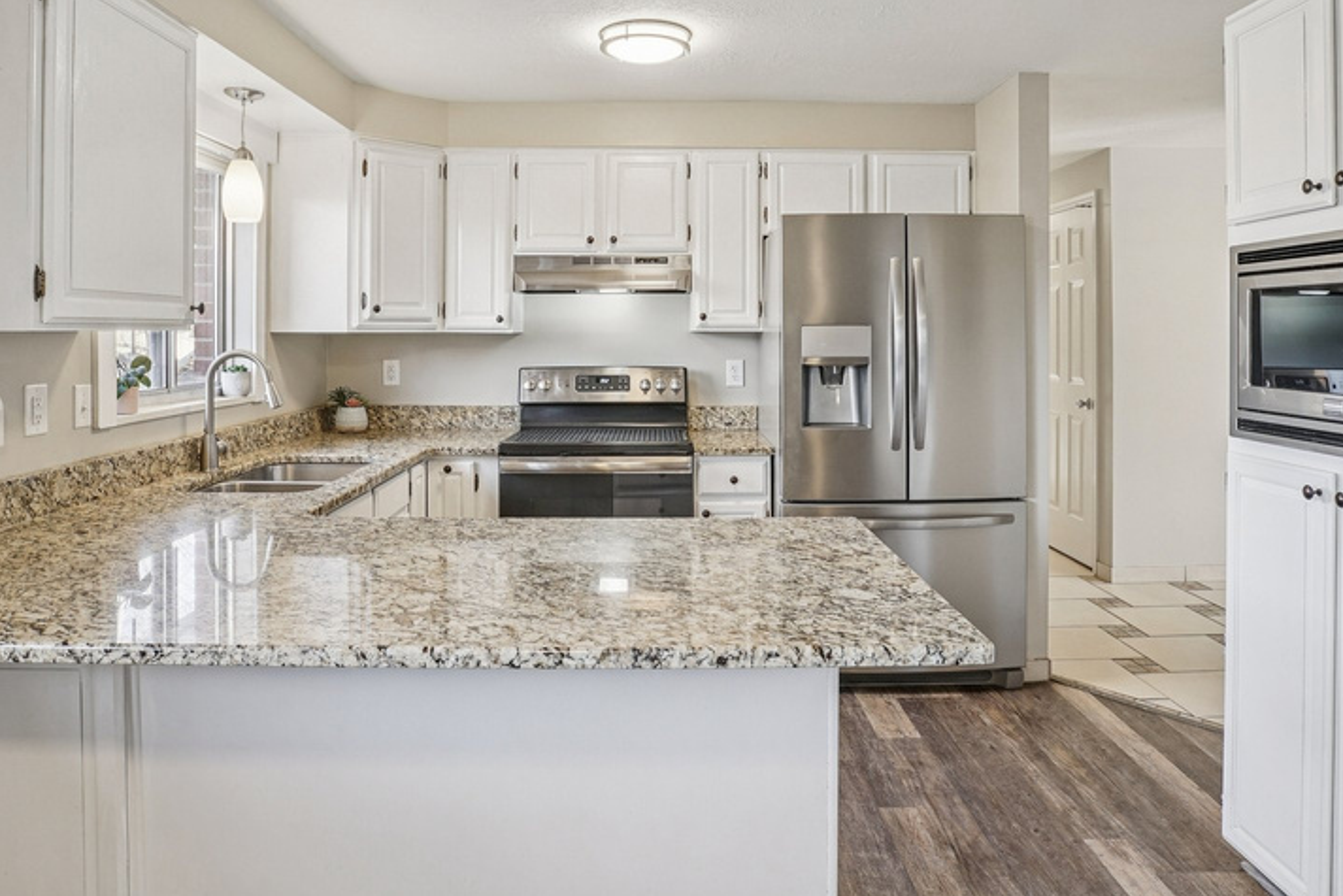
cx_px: 645
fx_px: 858
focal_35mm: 23
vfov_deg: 54.4
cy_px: 327
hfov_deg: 76.1
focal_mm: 16
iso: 400
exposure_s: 1/15
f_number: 8
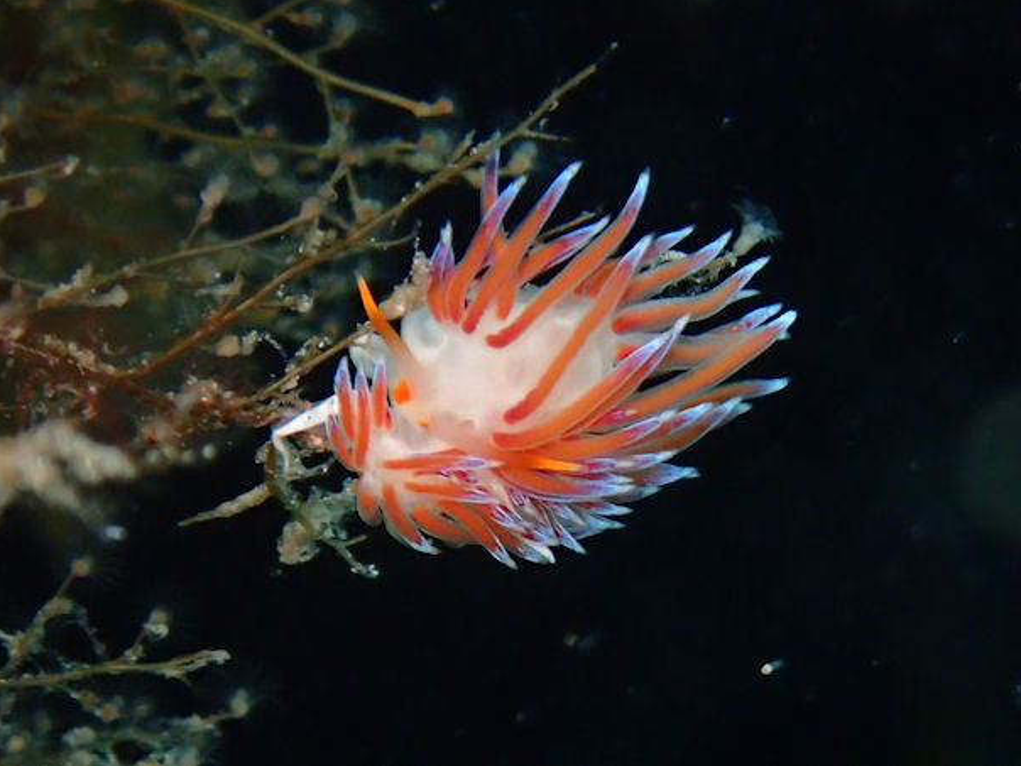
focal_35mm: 101
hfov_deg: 19.4
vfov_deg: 14.6
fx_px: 2979
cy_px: 380
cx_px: 510
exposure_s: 1/200
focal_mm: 18
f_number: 6.3
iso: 500
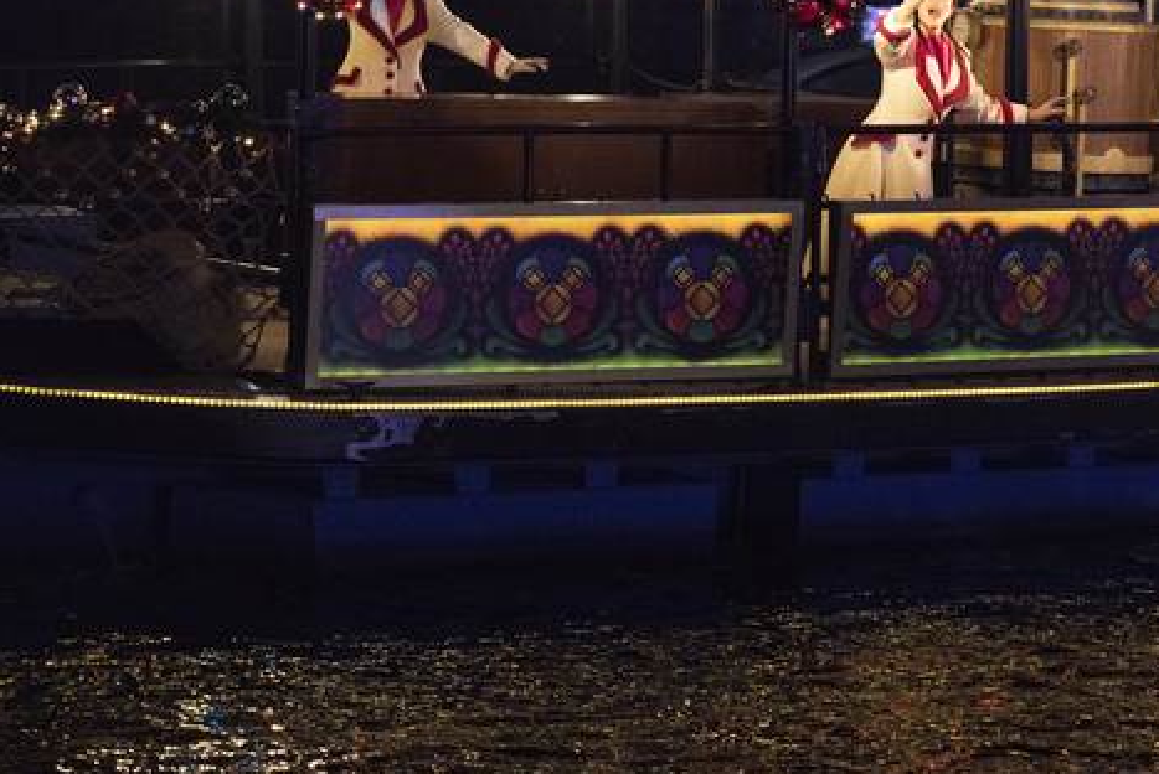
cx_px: 941
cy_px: 162
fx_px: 5766
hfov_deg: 11.4
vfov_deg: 7.7
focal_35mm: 179
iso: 6400
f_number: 4
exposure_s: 1/500
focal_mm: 110
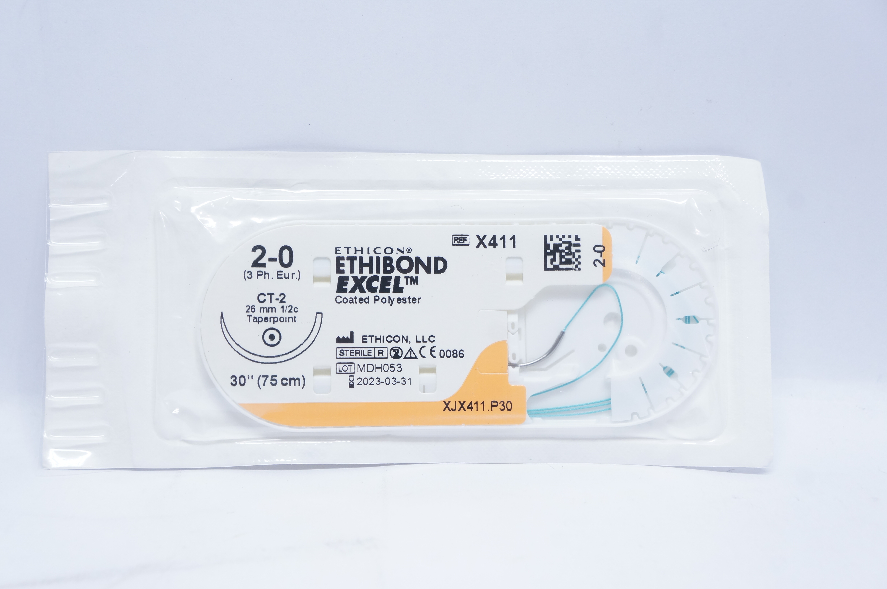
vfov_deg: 23.7
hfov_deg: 35.1
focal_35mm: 57
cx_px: 444
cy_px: 294
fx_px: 1403
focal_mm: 38
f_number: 7.1
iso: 800
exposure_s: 1/40
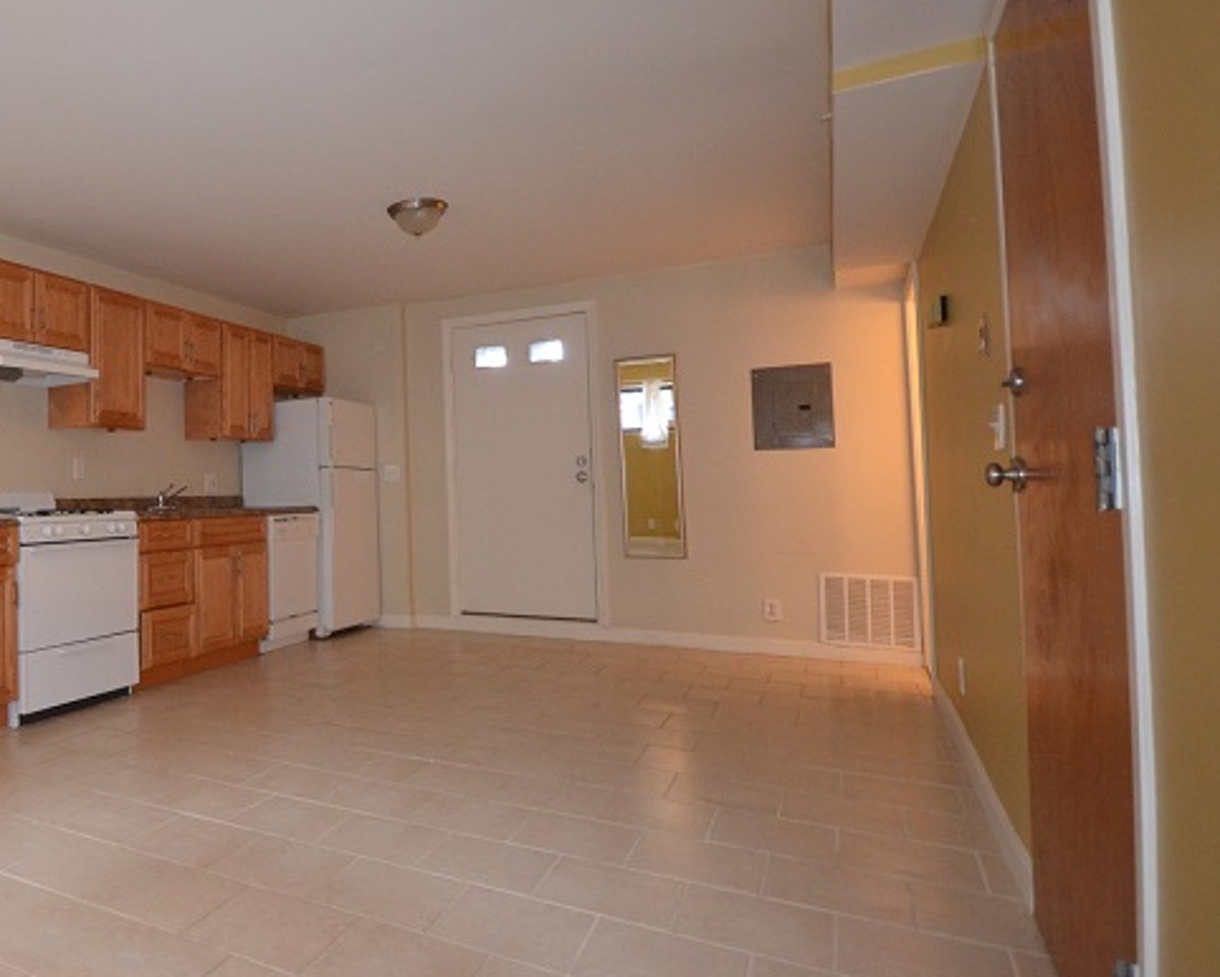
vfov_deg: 60.8
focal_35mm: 23
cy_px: 442
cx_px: 232
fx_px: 831
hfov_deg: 65.5
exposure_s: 1/60
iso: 2000
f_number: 4
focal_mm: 10
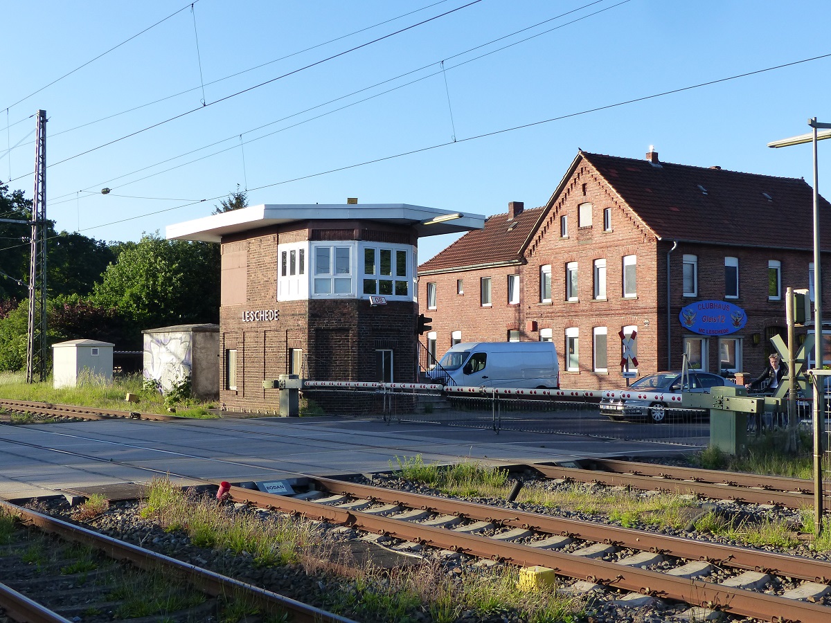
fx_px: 1080
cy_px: 312
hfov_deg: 42.1
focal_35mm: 45
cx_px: 416
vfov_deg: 32.2
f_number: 4
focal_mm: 8.1
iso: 160
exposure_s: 1/500
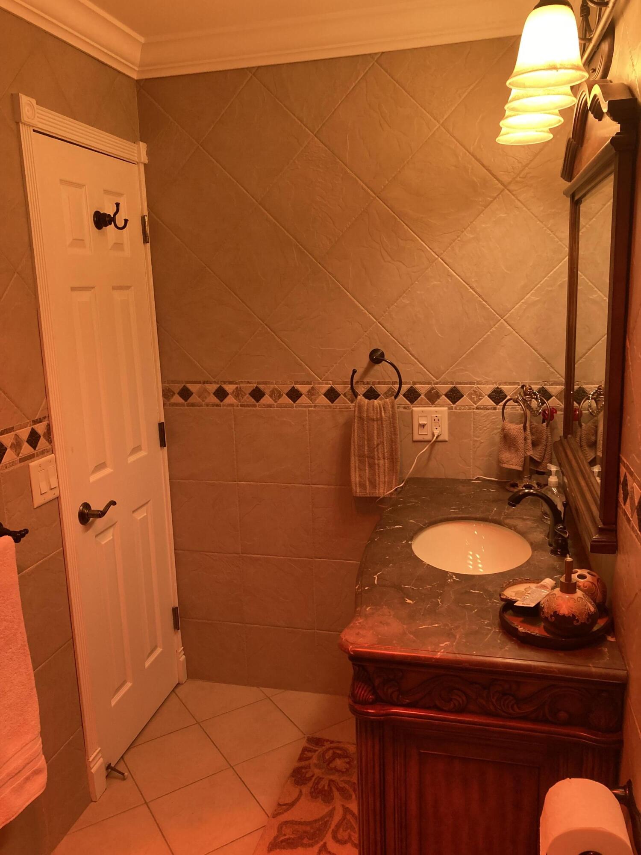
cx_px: 320
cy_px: 428
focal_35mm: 28
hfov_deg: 49.7
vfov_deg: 63.4
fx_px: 691
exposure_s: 1/60
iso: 160
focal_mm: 3.99
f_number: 1.8
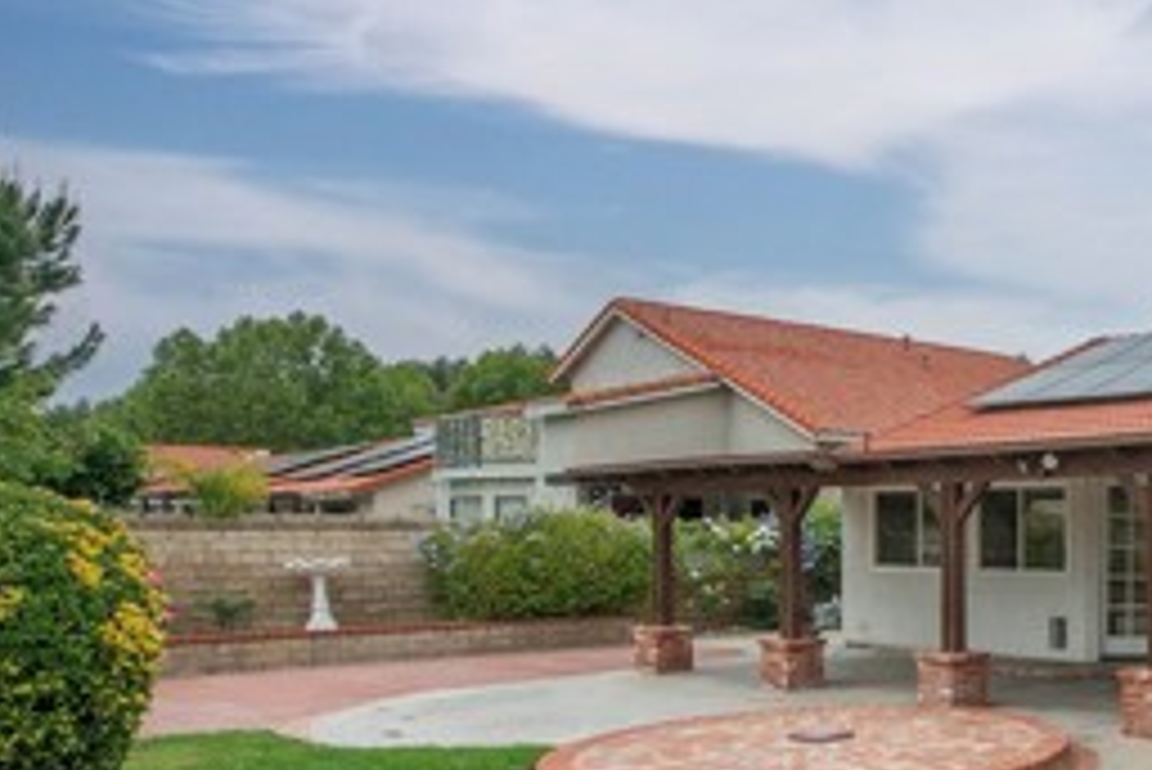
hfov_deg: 44.3
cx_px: 1206
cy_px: 525
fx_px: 1121
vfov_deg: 37.4
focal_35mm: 35
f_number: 5.6
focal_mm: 14
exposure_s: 1/1600
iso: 400
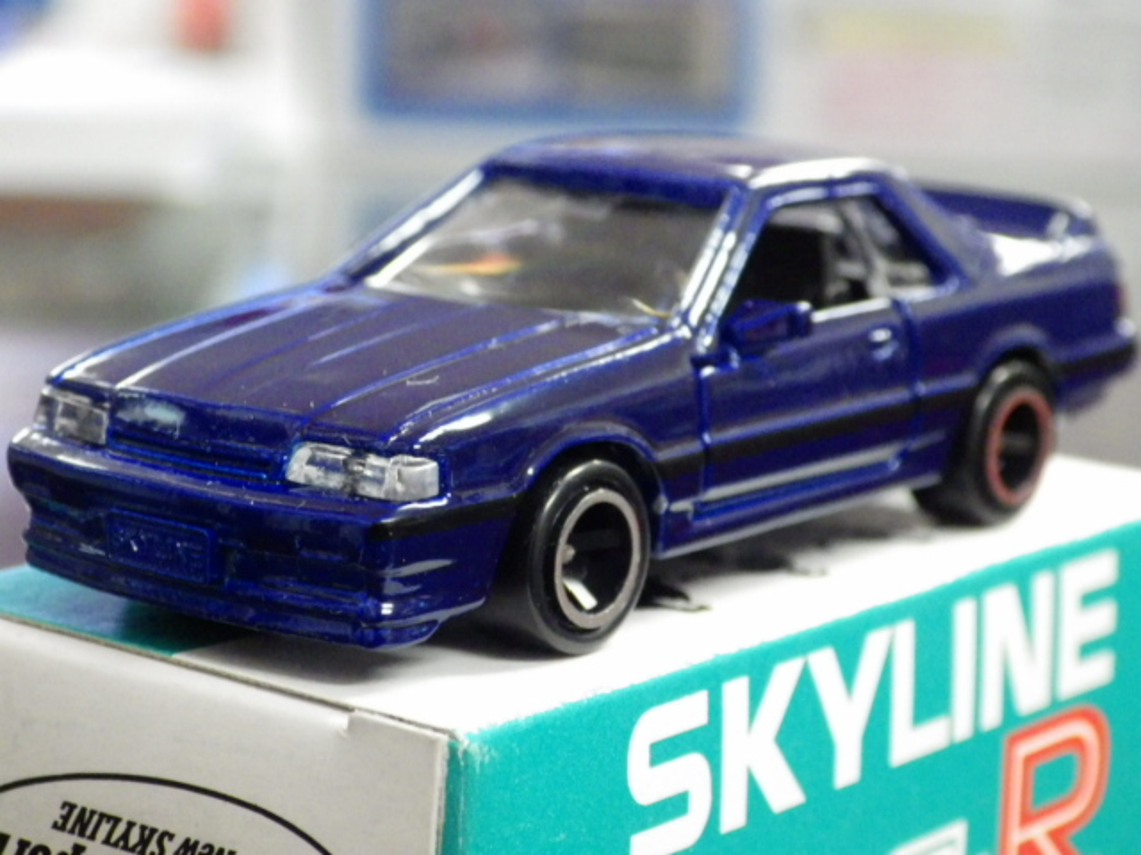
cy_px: 428
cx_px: 570
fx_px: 3395
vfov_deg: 14.4
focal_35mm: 103
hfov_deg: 19.1
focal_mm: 18.4
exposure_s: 1/30
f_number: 4.6
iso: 1250
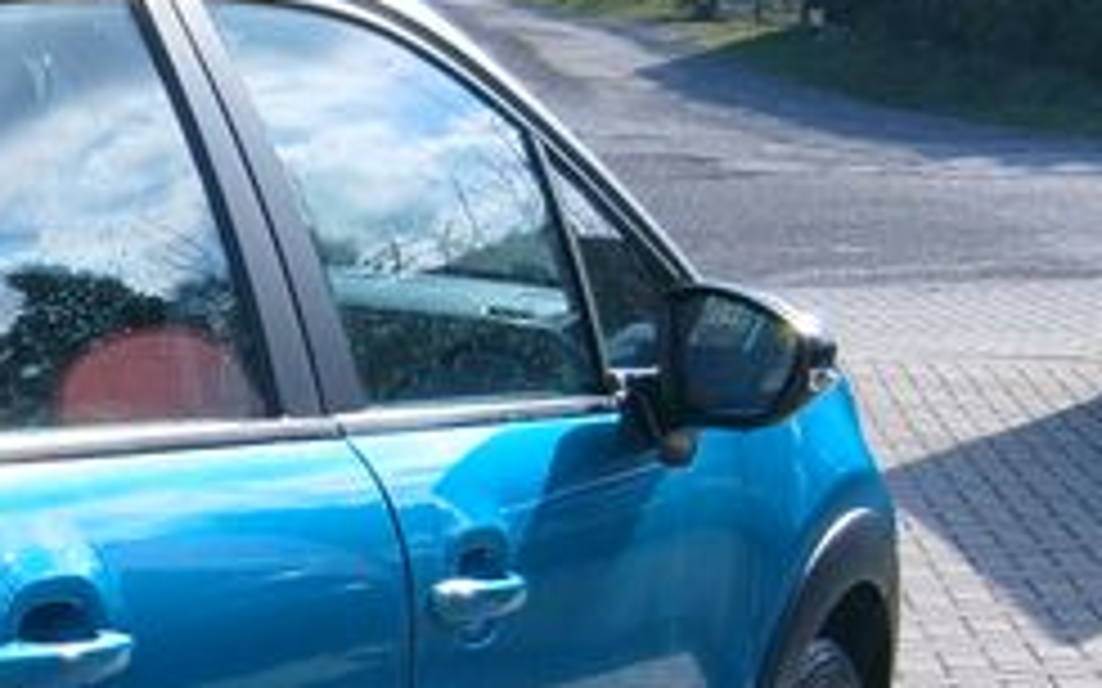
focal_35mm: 115
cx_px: -517
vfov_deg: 11.1
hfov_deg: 16.6
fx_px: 3453
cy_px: 940
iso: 20
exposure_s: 1/313
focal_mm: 3.98
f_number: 1.8
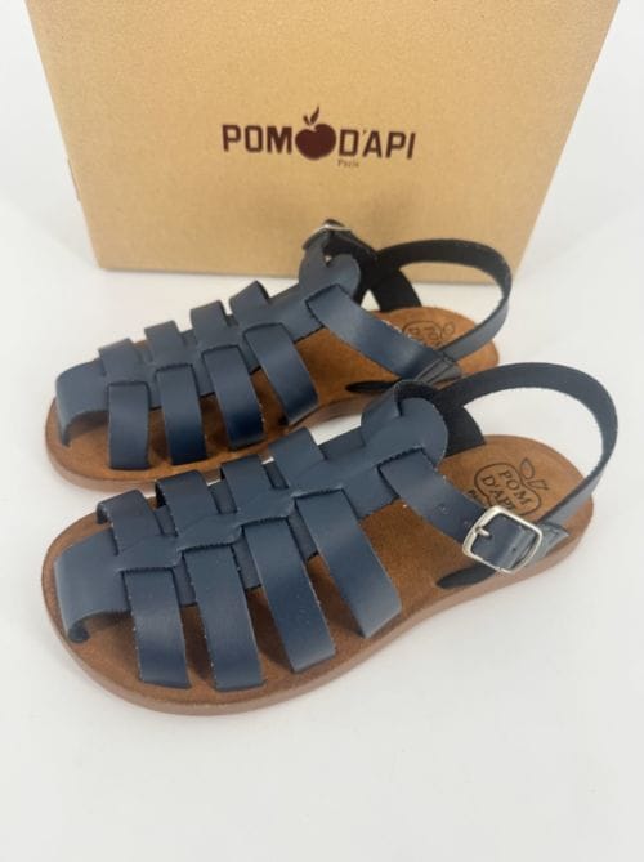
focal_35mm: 24
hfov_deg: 56.7
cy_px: 431
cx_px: 322
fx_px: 597
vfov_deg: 71.7
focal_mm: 6.76
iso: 80
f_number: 1.78
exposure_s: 1/678
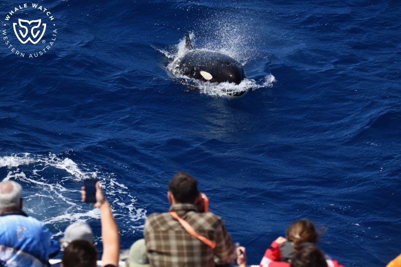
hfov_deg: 15.2
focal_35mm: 135
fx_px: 1503
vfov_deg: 10.2
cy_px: 134
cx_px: 200
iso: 800
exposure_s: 1/8000
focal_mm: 135
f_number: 5
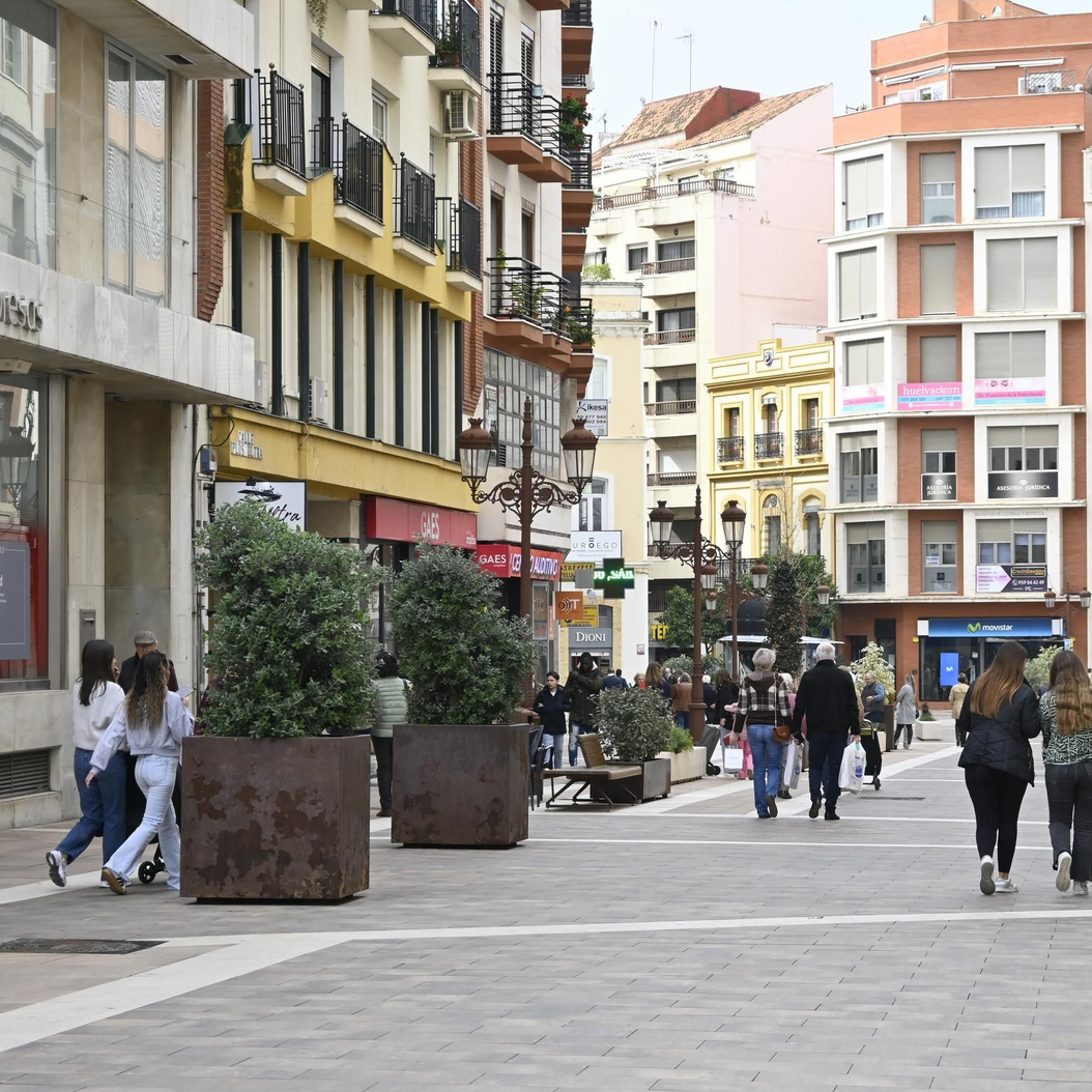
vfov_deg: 19.5
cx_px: 741
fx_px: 3176
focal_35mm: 89
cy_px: 550
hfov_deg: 19.4
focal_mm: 46
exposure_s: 1/400
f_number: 6
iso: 250
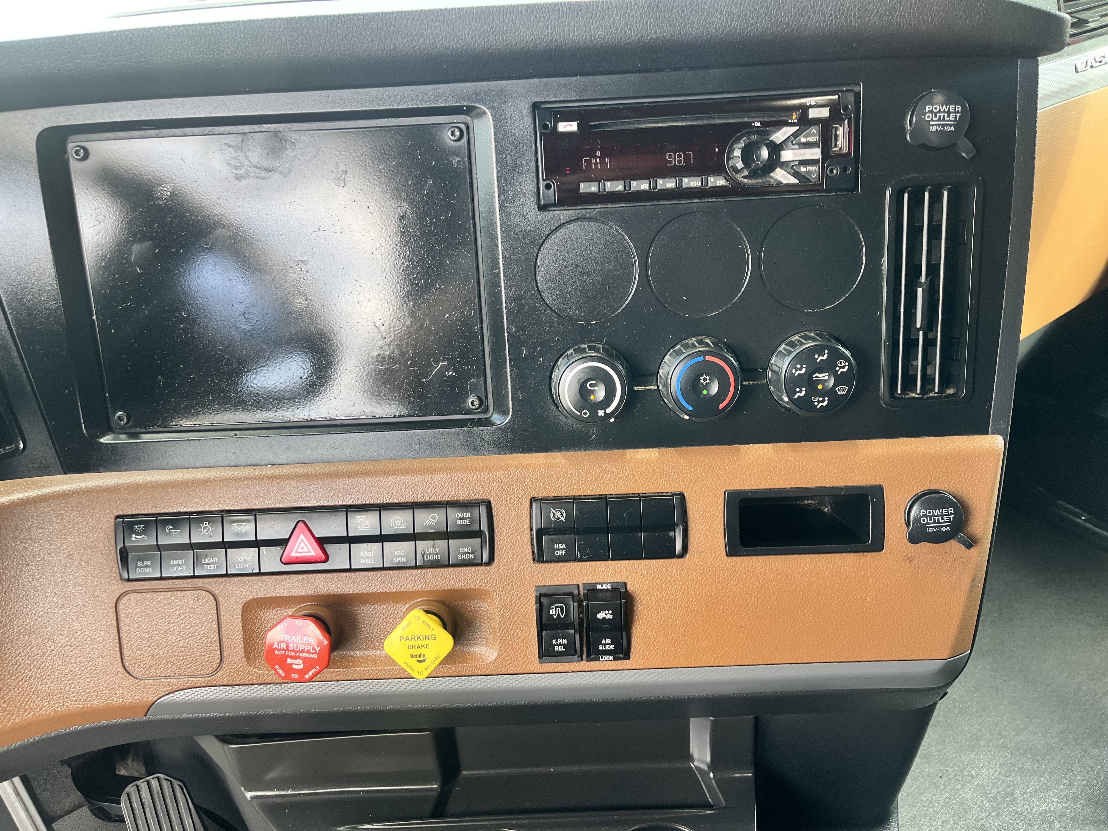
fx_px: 832
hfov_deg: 67.3
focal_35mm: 26
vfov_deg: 53.1
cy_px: 416
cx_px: 554
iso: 125
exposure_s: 1/115
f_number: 1.6
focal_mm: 5.1
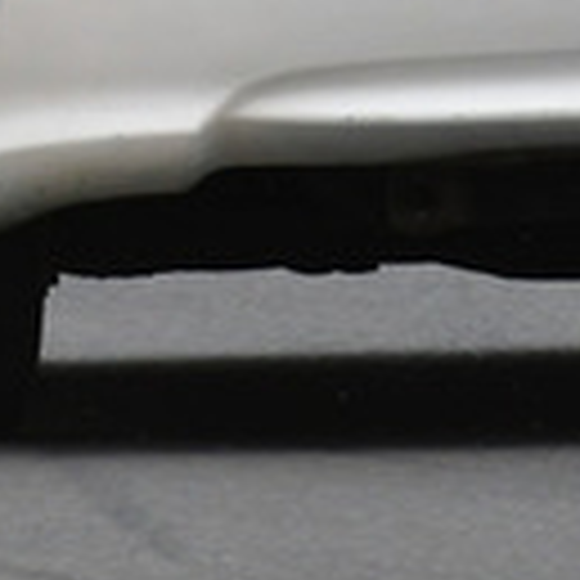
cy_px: -423
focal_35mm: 3952
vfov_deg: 0.4
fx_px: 74916
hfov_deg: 0.4
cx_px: 9
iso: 640
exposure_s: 1/640
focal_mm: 500
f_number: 10
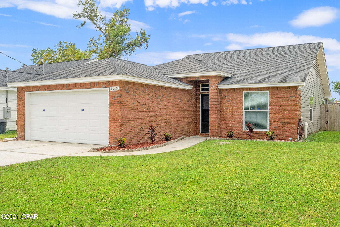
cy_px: 114
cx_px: 170
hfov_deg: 57.2
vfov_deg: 40.0
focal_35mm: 33
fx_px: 312
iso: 100
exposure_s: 1/50
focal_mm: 22
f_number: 9
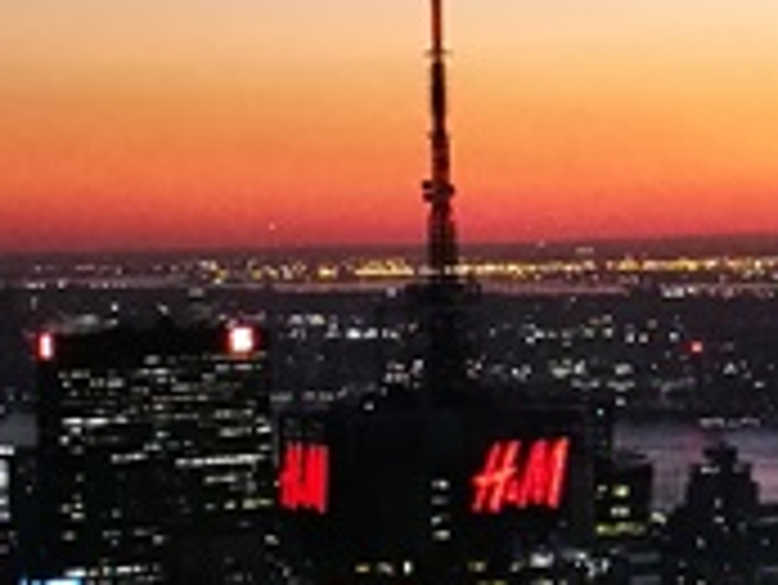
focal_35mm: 150
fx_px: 3374
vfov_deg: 9.9
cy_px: 243
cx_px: 594
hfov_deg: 13.1
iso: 400
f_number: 2.2
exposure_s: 1/30
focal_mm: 4.5
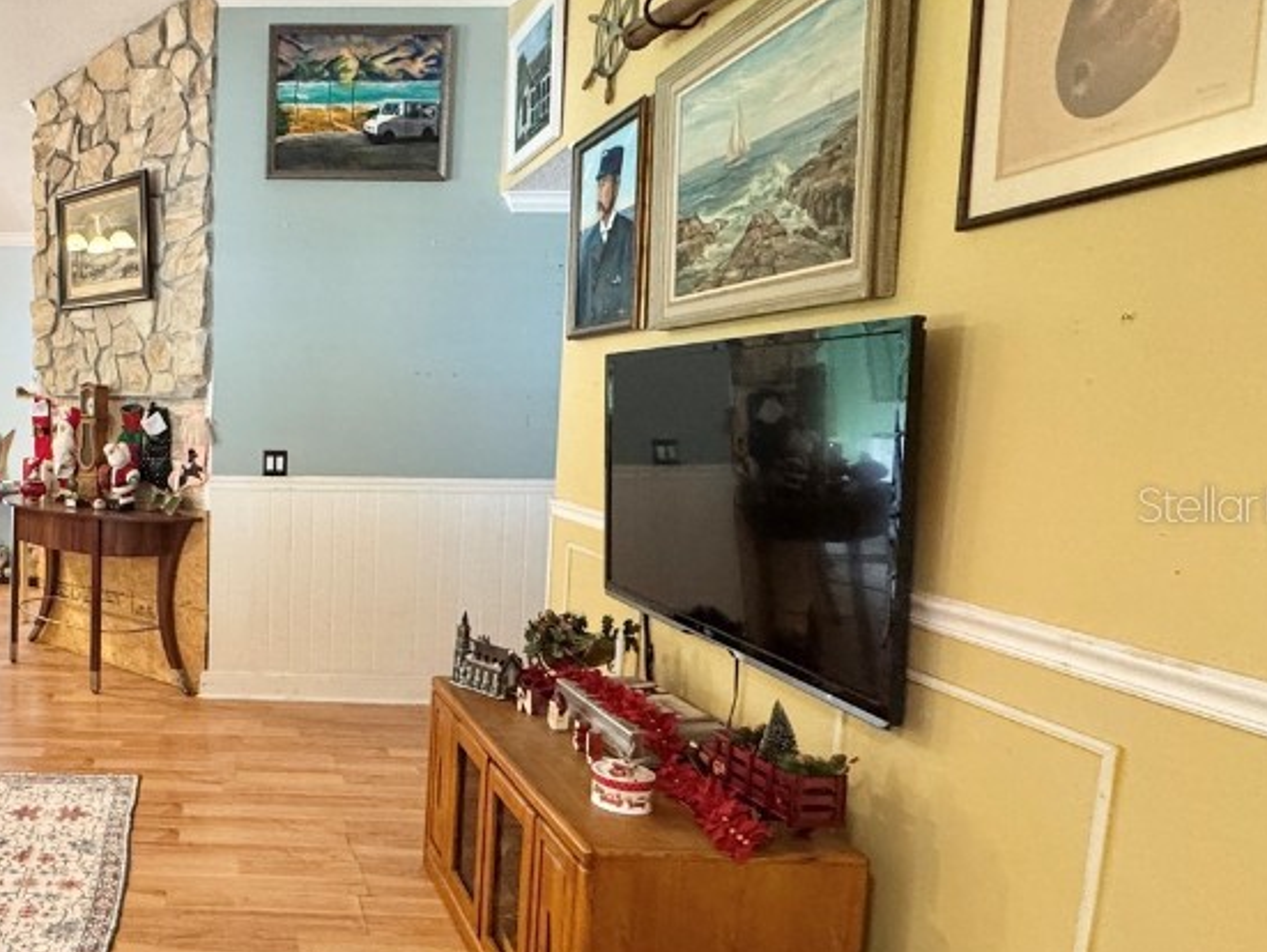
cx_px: 177
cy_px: 504
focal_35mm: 26
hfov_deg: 59.4
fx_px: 952
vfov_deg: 53.1
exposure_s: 1/60
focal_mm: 2.22
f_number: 2.2
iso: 400
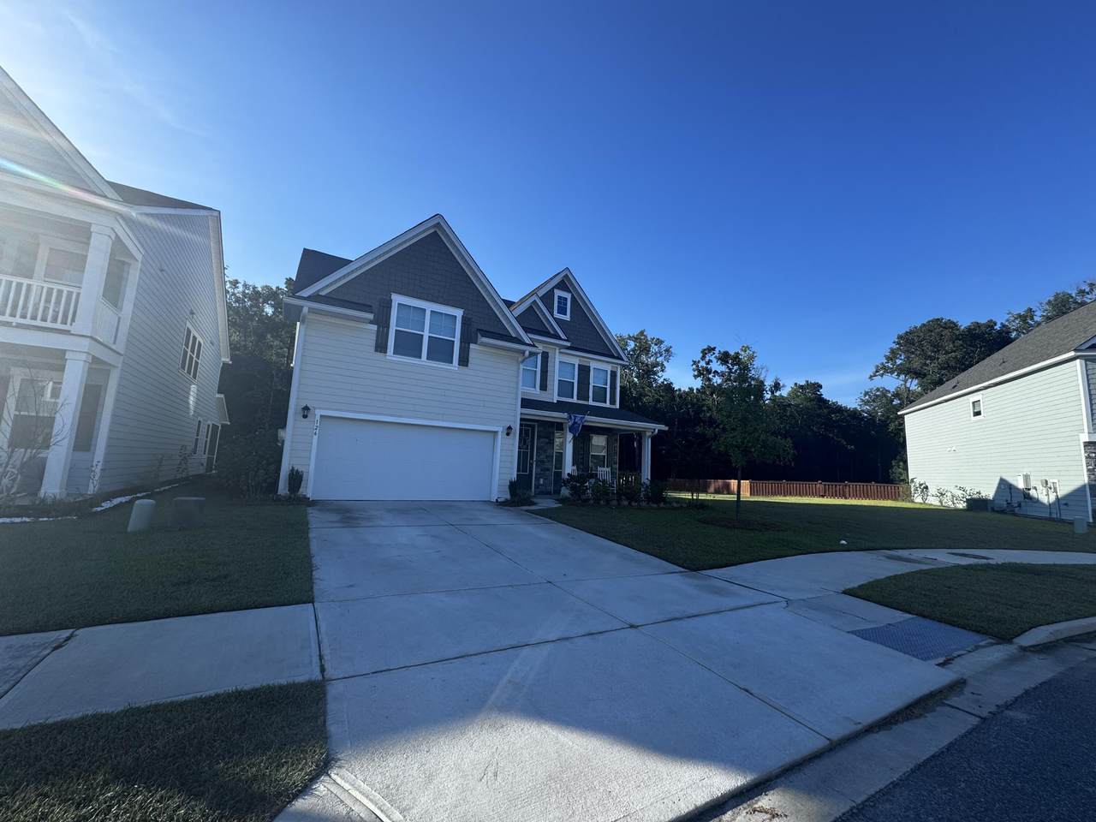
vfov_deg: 85.7
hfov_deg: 102.1
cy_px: 411
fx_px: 443
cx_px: 548
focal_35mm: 14
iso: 40
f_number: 2.2
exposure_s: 1/932
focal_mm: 2.22
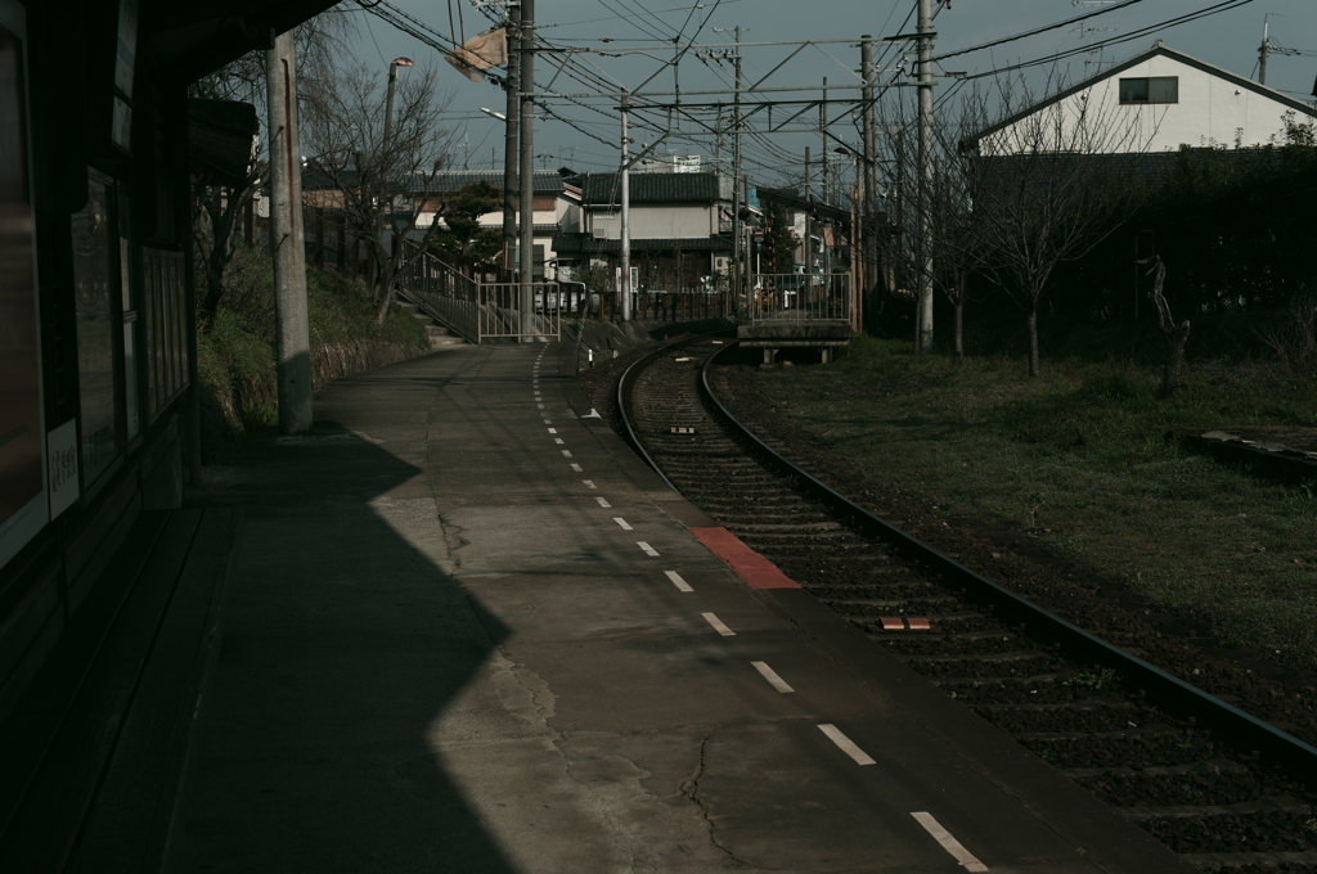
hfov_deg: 38.2
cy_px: 437
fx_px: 1900
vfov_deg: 25.9
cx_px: 658
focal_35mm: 52
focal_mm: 35
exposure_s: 1/640
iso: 100
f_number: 5
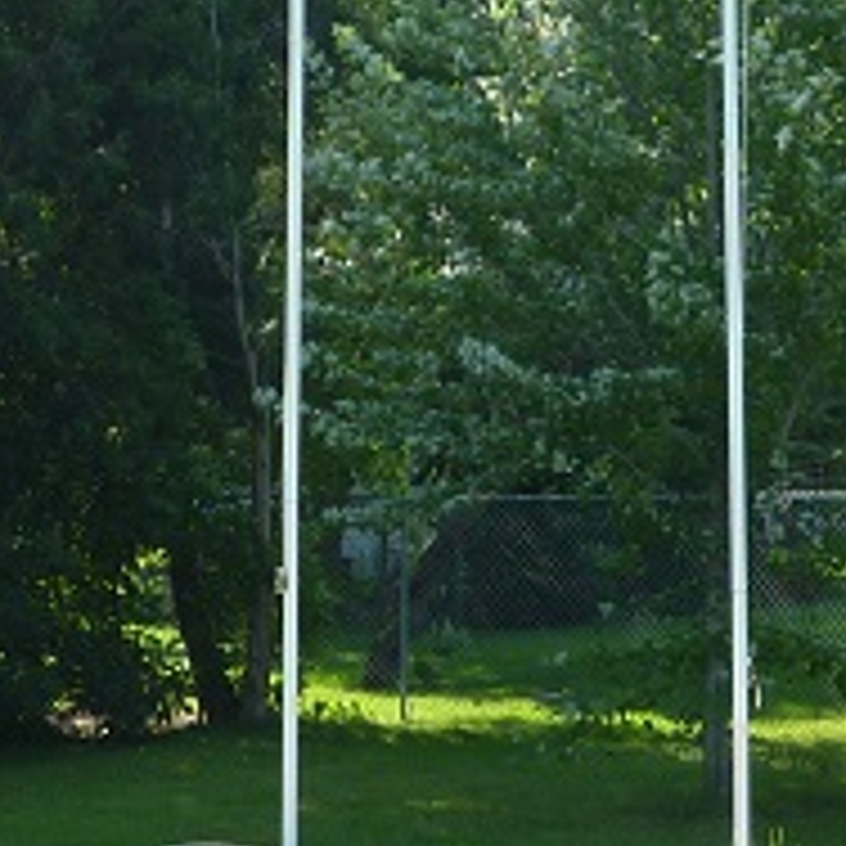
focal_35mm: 139
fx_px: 3843
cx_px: 868
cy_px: 189
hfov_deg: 12.4
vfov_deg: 12.5
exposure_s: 1/200
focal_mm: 6.5
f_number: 4
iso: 80
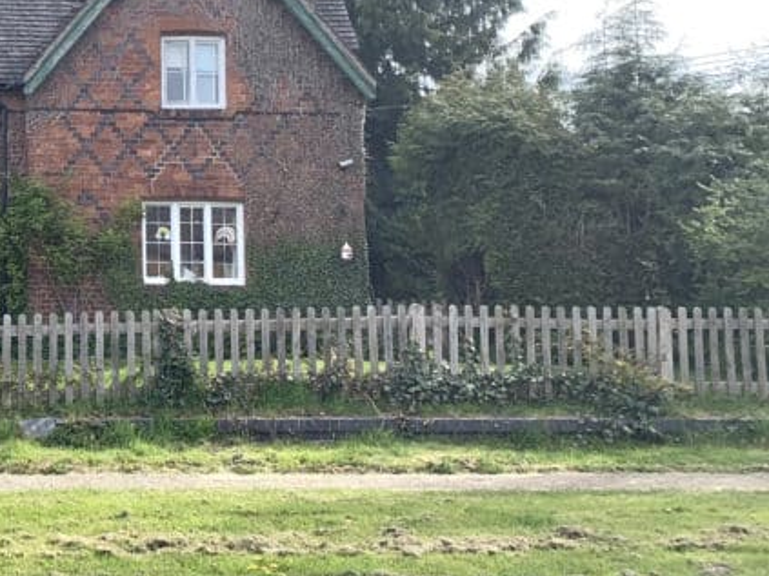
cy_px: 158
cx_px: -102
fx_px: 1399
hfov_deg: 27.7
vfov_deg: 23.1
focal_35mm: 63
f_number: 1.8
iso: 25
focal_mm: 4.25
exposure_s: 1/1065
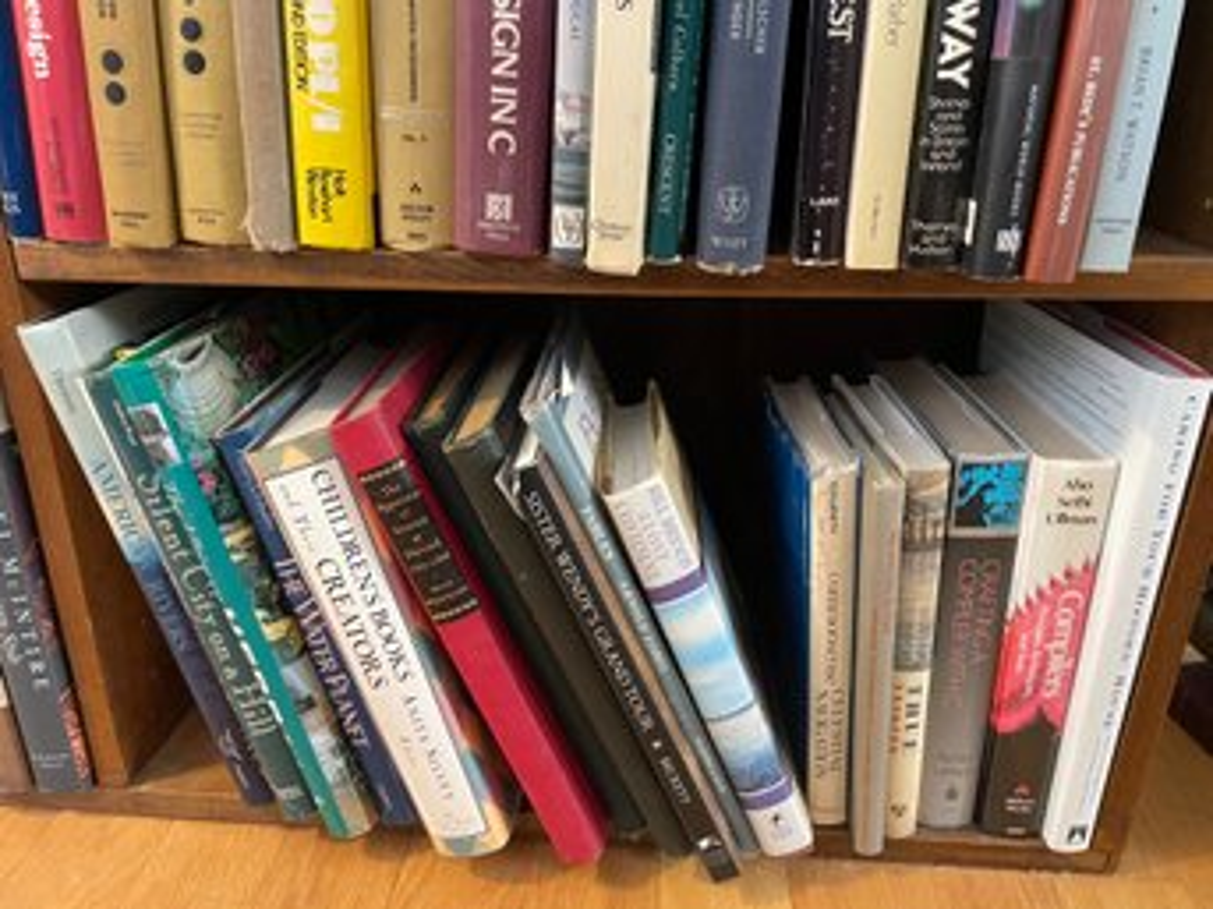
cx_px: 606
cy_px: 454
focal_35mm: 26
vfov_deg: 53.0
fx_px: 911
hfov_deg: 67.3
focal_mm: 4.2
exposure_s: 1/40
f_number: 1.6
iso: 400
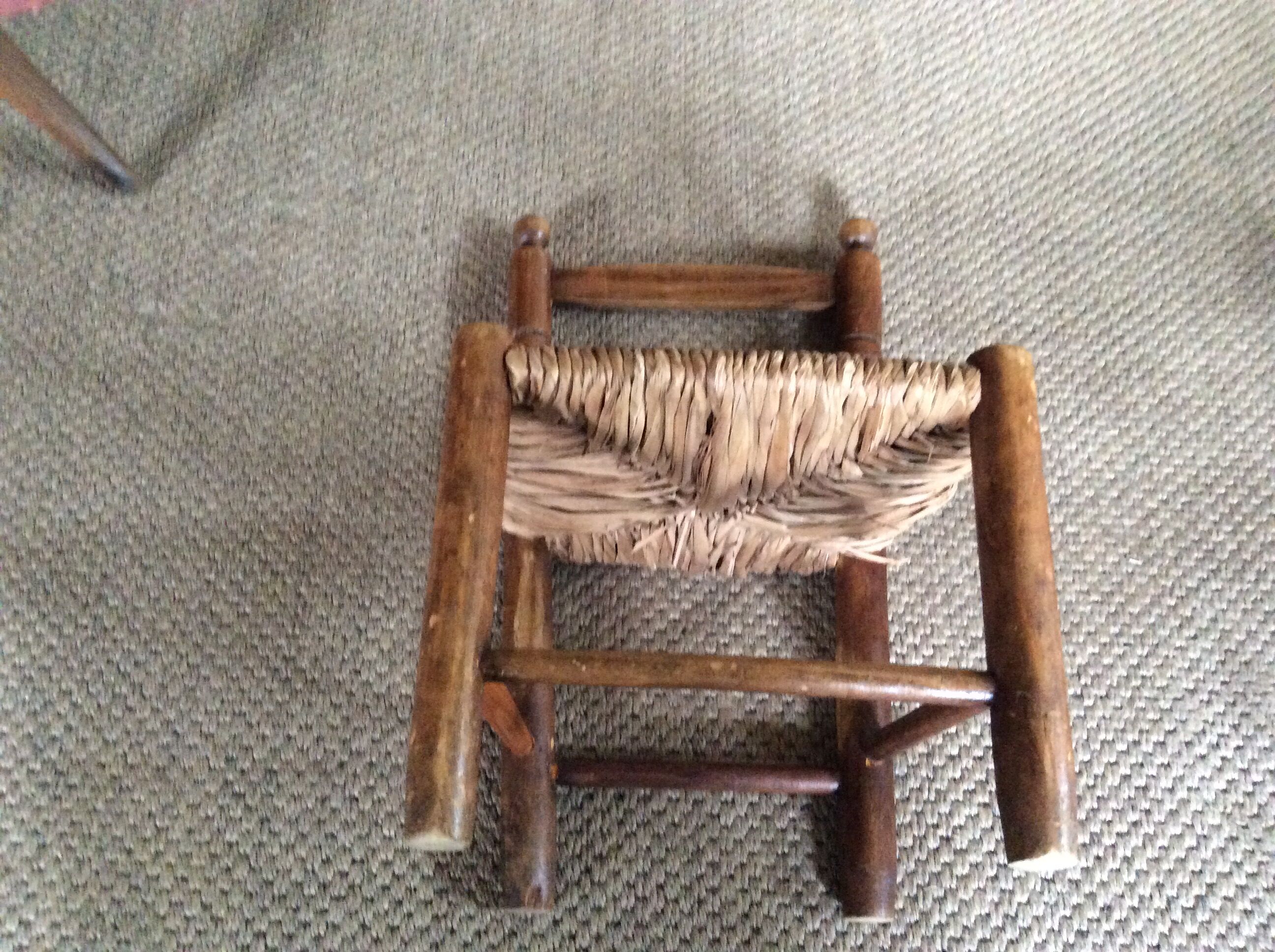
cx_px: 638
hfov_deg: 56.9
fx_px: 1177
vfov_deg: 44.1
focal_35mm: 32
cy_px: 476
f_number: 2.4
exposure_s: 1/17
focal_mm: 3.3
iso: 400
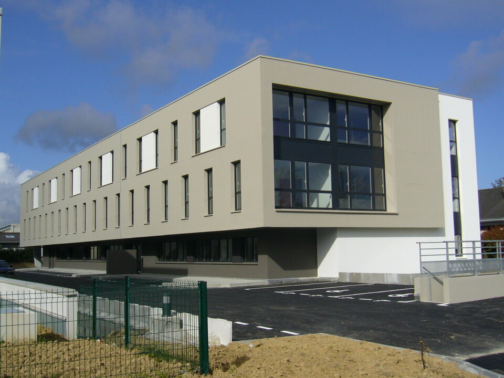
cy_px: 189
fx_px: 568
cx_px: 252
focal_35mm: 39
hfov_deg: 47.9
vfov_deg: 36.8
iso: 80
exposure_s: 1/800
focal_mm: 5.8
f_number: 5.6
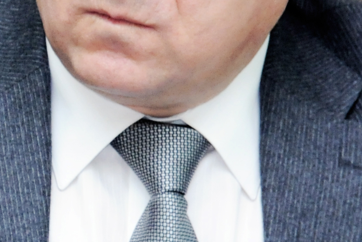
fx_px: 7712
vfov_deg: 1.8
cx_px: 25
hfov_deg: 2.7
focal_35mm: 767
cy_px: 136
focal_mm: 125
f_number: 5.6
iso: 800
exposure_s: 1/60
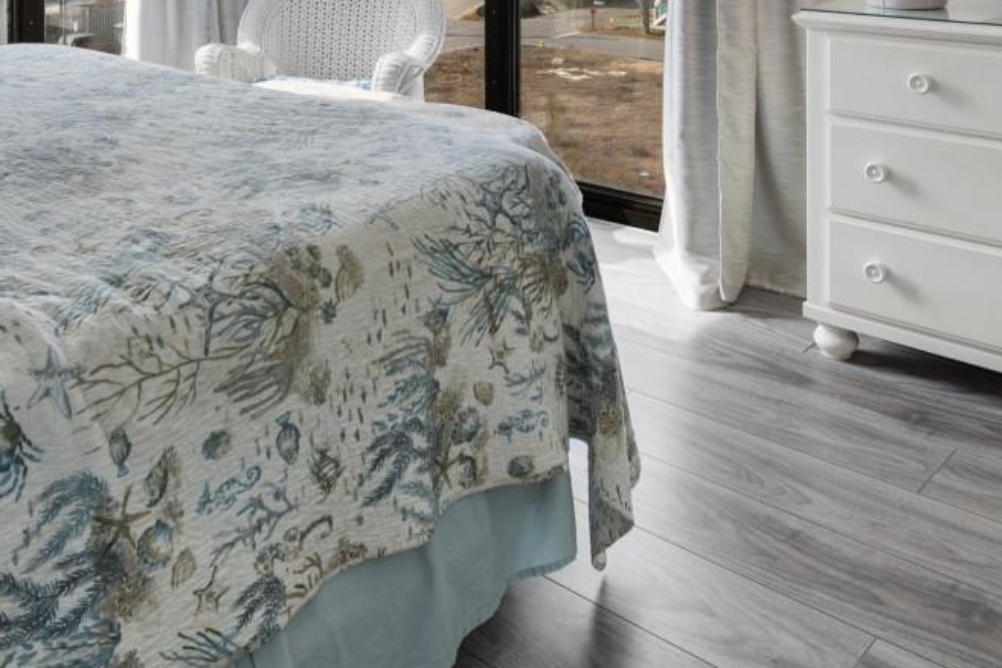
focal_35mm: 37
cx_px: 438
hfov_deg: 51.8
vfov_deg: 30.5
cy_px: -136
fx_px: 1030
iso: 100
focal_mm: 10
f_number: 6.3
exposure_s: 1/125
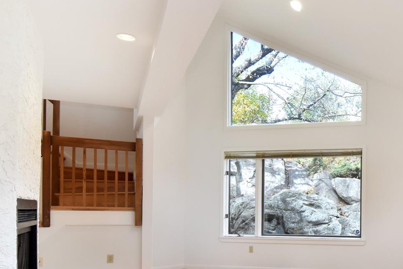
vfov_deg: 37.3
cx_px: 388
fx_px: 392
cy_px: 183
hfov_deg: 46.9
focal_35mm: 35
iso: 640
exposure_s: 1/40
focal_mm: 11
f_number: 11
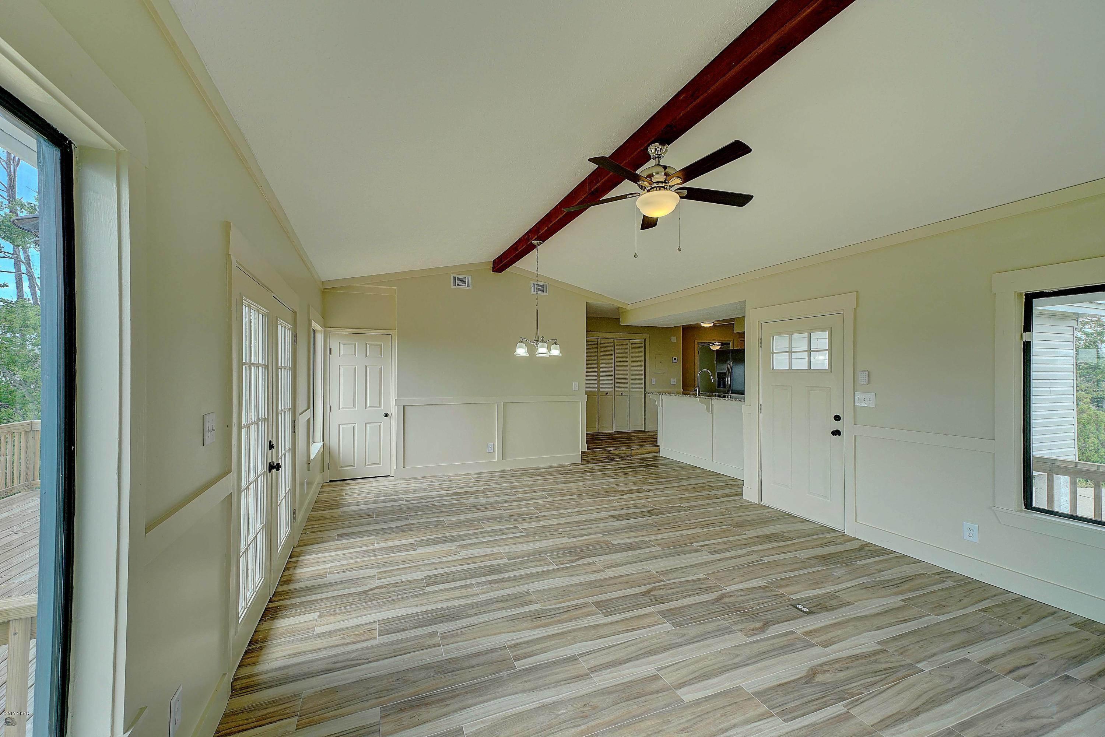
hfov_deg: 104.2
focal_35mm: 14
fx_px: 430
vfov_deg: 81.2
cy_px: 368
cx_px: 552
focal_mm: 14
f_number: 8
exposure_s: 1/60
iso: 100
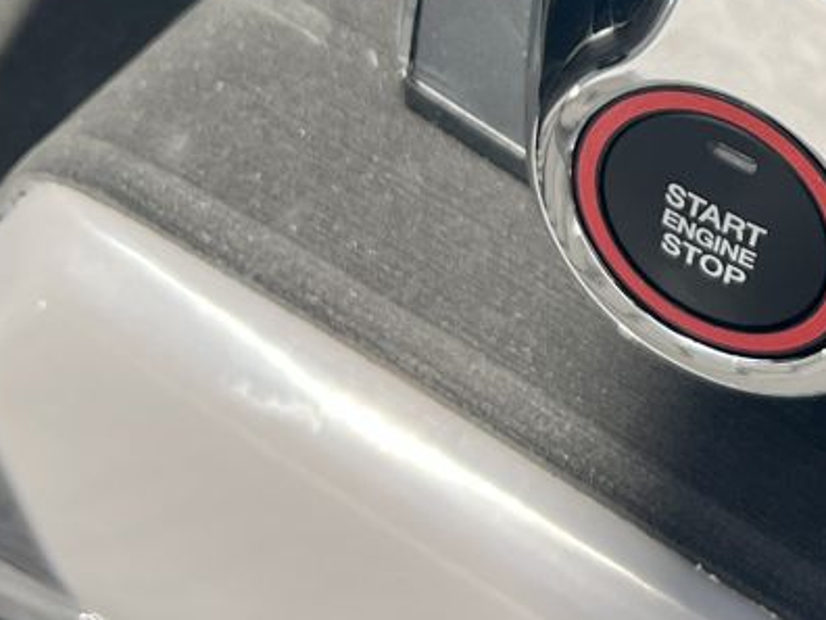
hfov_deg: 17.8
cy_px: -280
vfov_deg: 13.4
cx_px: 980
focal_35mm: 105
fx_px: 2505
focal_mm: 5.1
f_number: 1.6
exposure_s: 1/1721
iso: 50
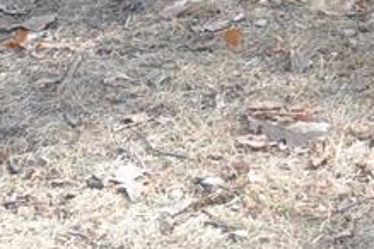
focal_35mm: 234
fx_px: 2428
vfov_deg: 5.5
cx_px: 632
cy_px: -505
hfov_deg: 8.5
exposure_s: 1/125
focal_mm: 21
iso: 250
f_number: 5.6
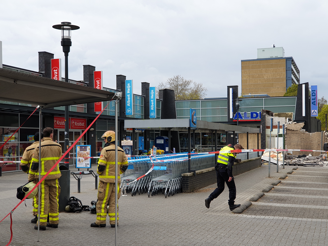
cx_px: 164
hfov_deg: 36.8
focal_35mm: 52
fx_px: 493
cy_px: 123
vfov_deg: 28.0
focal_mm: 6
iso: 25
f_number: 2.4
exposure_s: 1/320
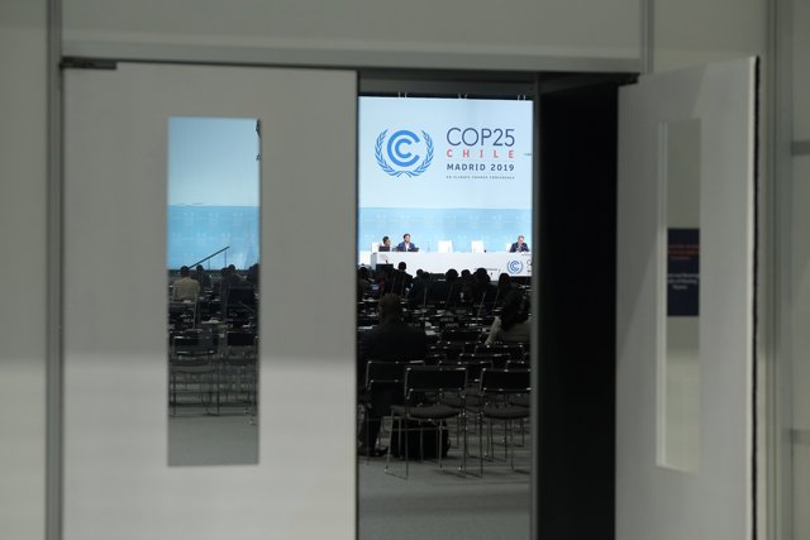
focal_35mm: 92
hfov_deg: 22.1
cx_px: 405
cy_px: 270
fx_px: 2070
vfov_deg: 14.9
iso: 1600
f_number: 4
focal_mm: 61
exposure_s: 1/80
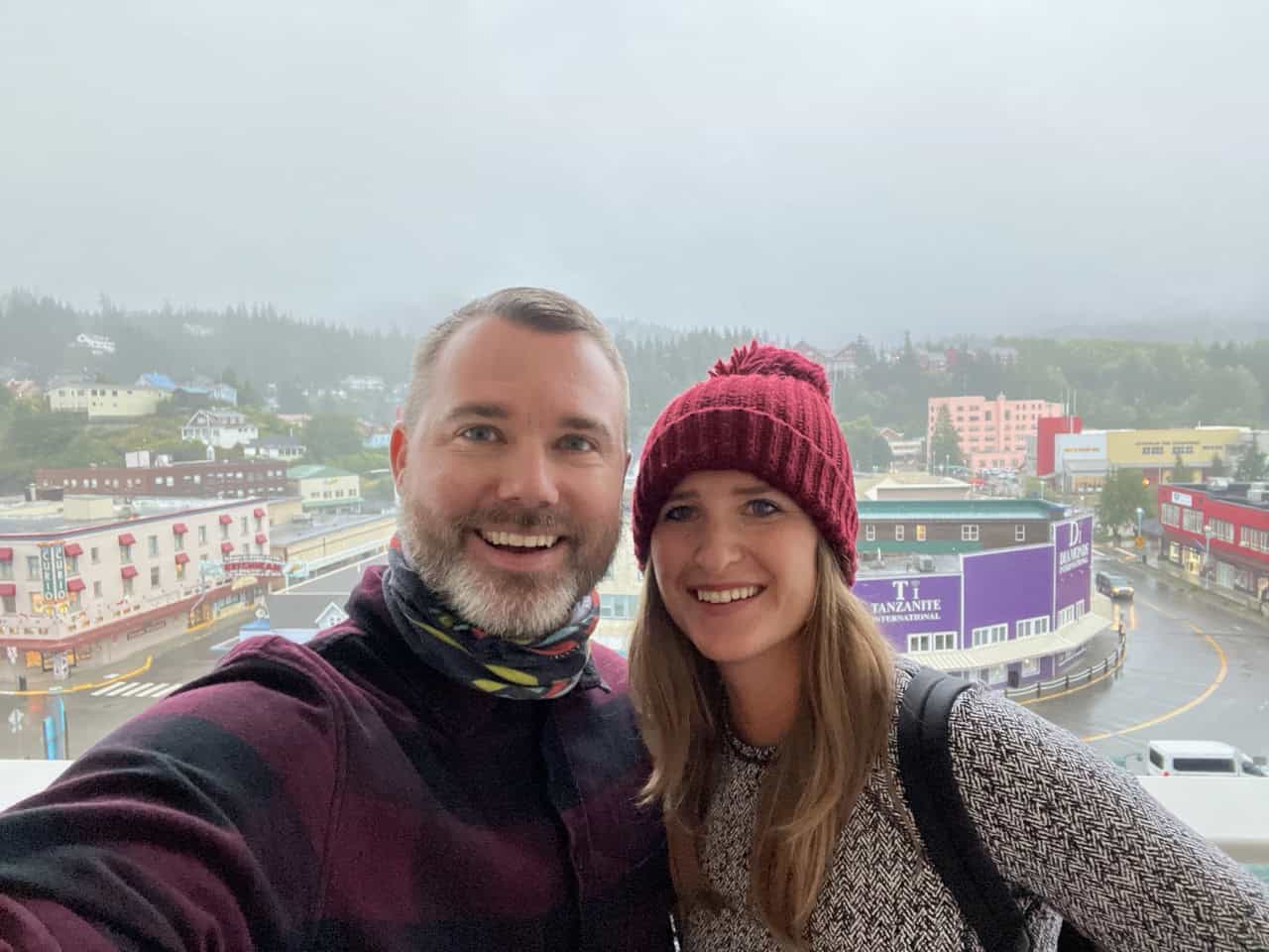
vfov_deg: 58.9
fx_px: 843
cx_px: 634
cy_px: 476
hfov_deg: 73.9
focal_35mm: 23
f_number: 2.2
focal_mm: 2.7
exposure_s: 1/40
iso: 320
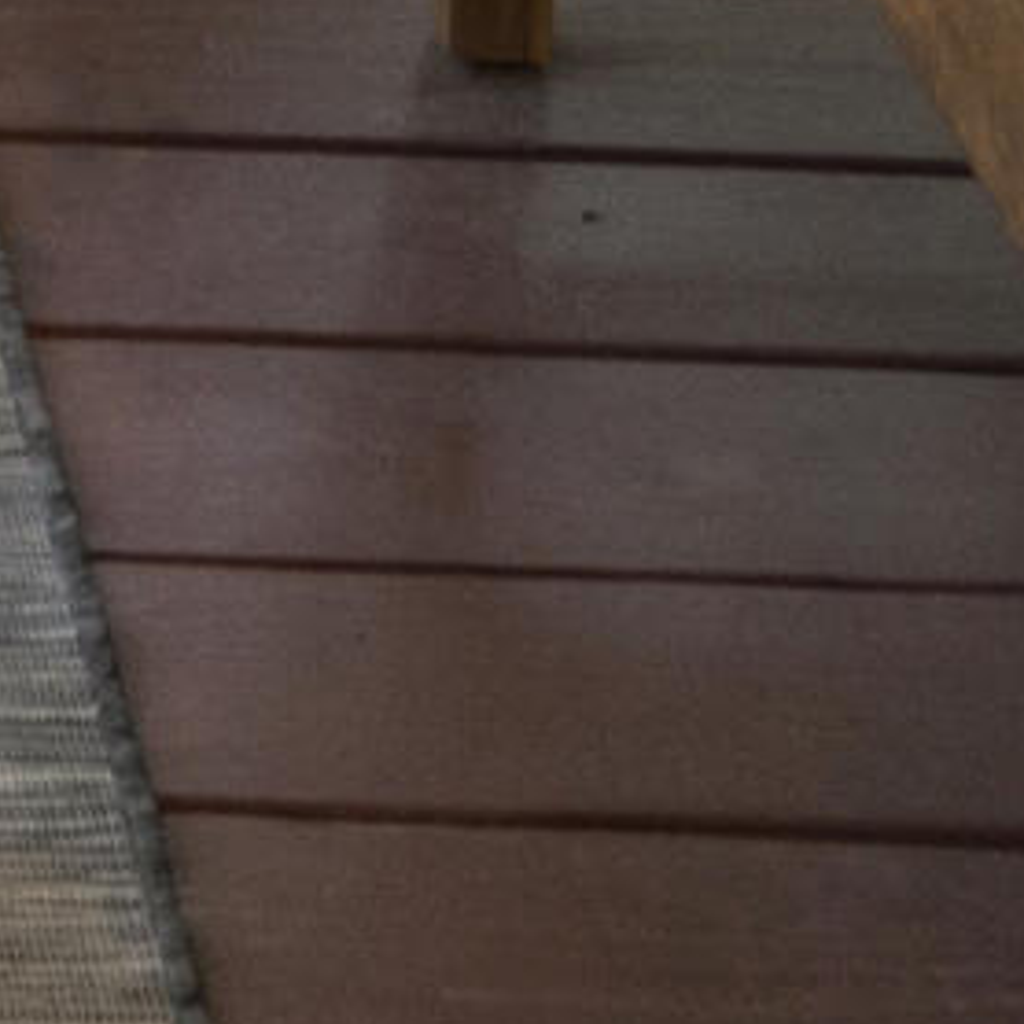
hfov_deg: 9.1
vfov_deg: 7.7
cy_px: -2578
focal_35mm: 179
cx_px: -1112
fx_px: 5977
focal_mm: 13
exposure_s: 1/1.67
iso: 320
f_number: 8
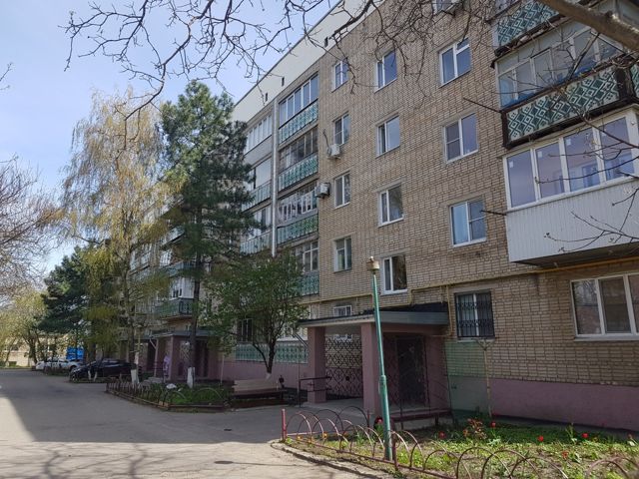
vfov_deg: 53.1
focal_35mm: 26
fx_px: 480
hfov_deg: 67.3
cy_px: 240
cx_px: 320
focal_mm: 4.2
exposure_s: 1/1060
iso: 40
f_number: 1.7
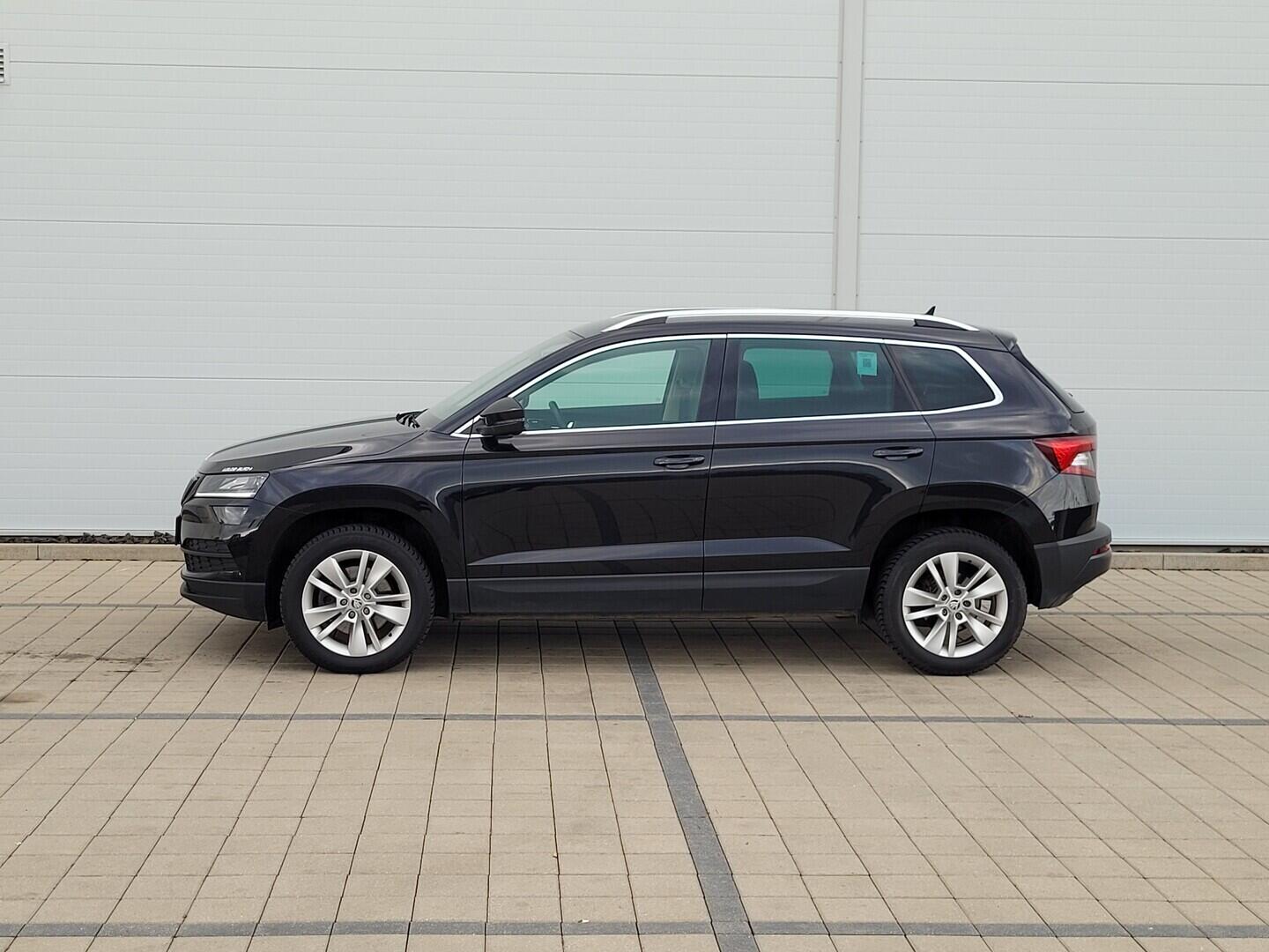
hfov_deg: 67.3
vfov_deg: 53.1
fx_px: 953
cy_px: 476
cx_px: 634
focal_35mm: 26
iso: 40
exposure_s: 1/186
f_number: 1.8
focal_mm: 5.4
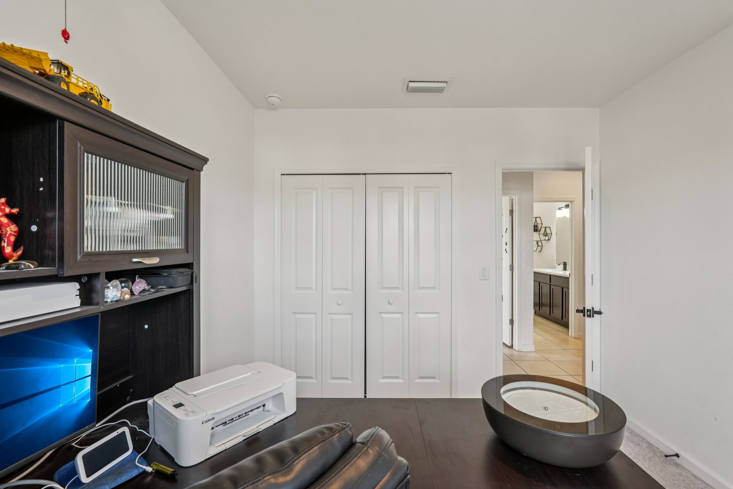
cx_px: 366
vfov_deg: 73.7
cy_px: 244
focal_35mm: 16
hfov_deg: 96.7
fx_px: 326
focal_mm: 16
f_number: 8
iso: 400
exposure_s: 1/15
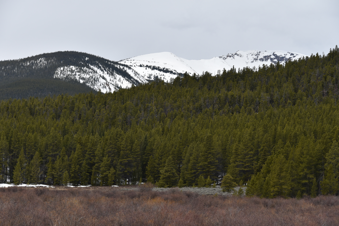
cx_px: 170
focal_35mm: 122
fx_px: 1149
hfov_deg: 16.8
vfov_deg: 11.2
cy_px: 113
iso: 100
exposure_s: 1/320
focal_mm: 122
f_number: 9
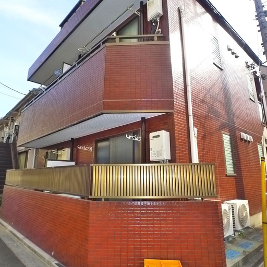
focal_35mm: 29
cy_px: 122
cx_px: 135
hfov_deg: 55.6
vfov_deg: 55.5
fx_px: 253
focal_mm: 5.1
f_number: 3.2
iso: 400
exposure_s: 1/400
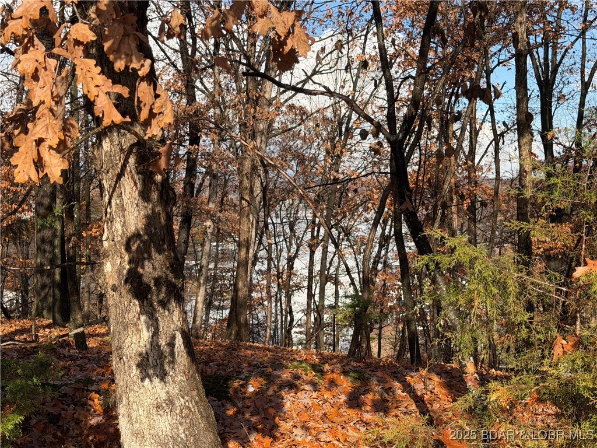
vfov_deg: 30.3
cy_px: 224
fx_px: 828
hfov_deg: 39.7
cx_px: 298
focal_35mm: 48
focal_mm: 6.76
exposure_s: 1/2762
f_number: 1.78
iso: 64
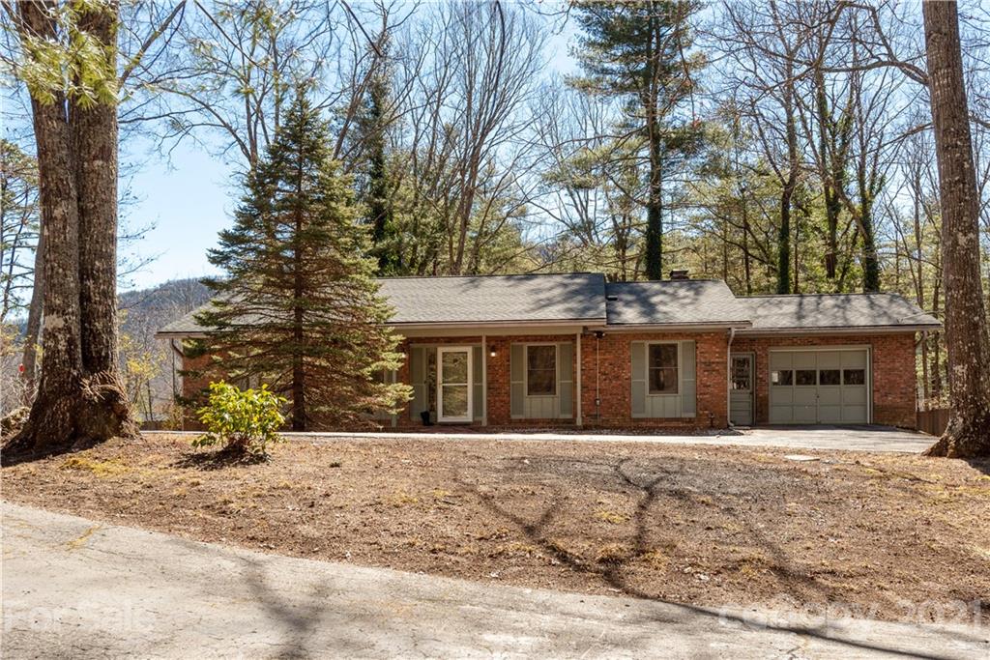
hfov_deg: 58.7
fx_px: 880
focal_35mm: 32
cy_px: 330
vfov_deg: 41.1
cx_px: 495
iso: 200
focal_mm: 32
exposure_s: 1/640
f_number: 8
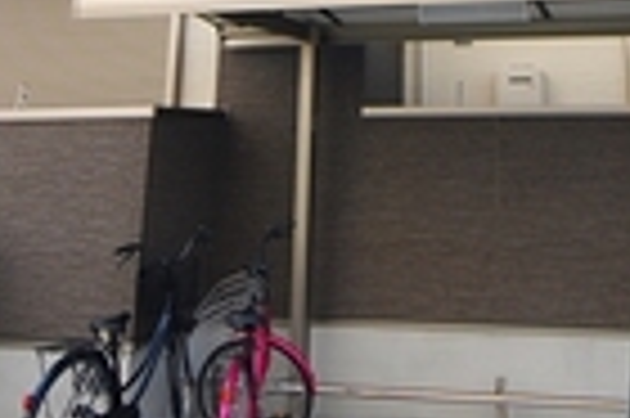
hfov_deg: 35.7
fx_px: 961
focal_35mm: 55
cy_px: -202
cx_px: 446
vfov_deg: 21.0
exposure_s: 1/125
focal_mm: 8
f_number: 5.6
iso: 100
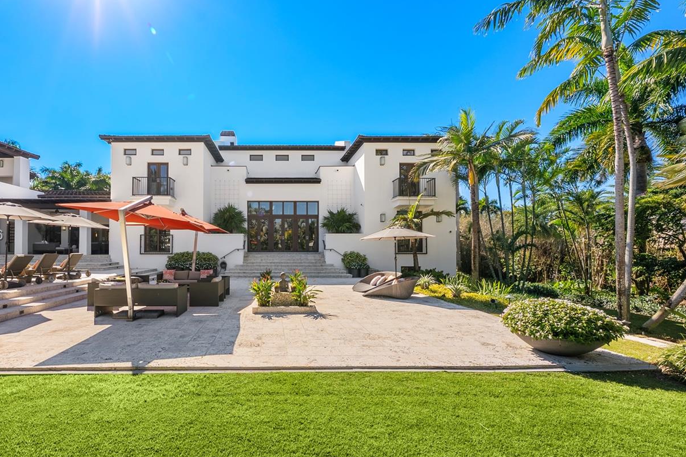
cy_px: 236
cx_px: 282
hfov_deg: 95.7
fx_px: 305
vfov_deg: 73.7
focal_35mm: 16
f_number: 8
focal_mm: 12
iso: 200
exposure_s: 1/640
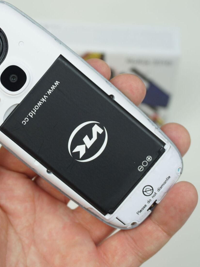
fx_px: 578
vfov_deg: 26.0
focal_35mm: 75
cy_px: 120
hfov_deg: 19.5
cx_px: 51
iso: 320
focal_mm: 30
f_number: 5
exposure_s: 1/60
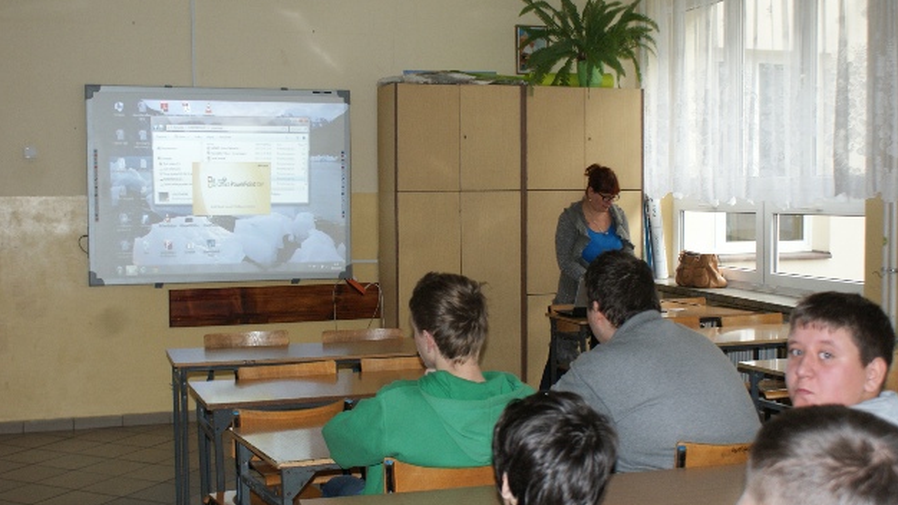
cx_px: 445
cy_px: 250
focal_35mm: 45
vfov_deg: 26.5
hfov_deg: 45.5
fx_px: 1071
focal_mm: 28
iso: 400
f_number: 4.5
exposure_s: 1/60
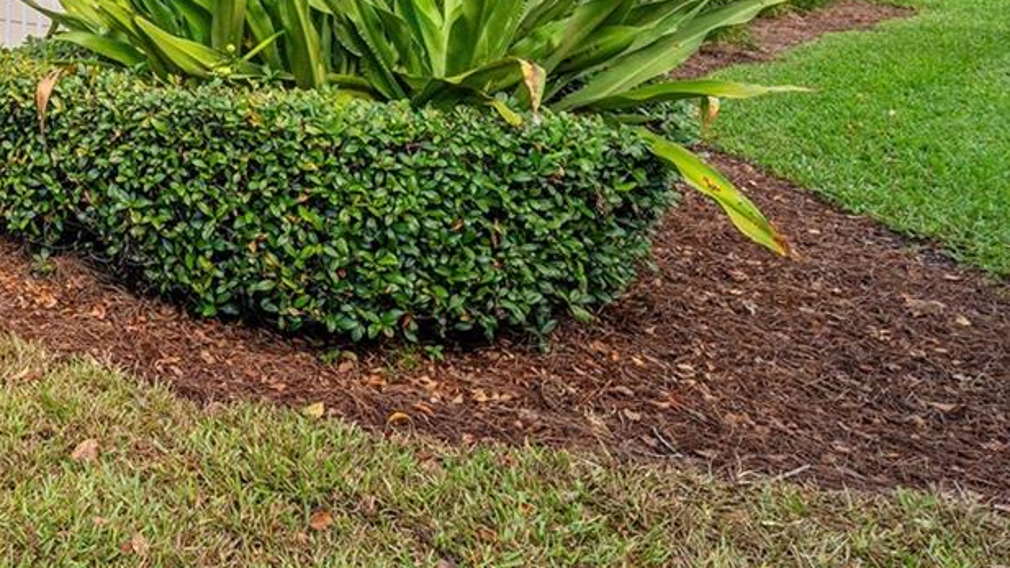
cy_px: -116
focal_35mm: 38
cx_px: -167
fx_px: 1018
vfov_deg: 27.4
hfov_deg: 39.8
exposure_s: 1/30
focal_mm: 14
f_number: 8
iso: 320
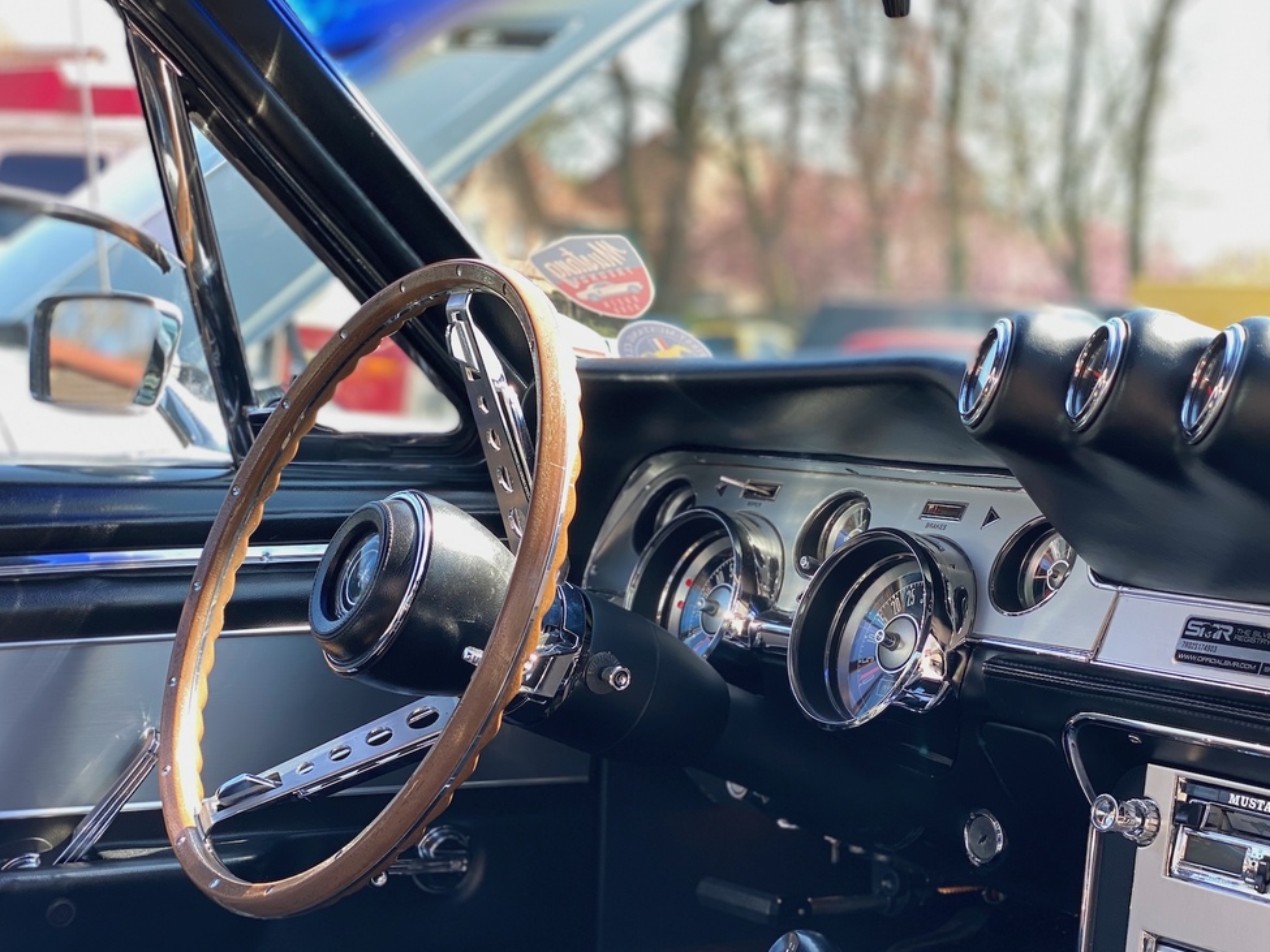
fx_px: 2348
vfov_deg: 22.9
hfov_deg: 30.2
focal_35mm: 64
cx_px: 740
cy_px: 564
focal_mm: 6
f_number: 2
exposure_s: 1/123
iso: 20
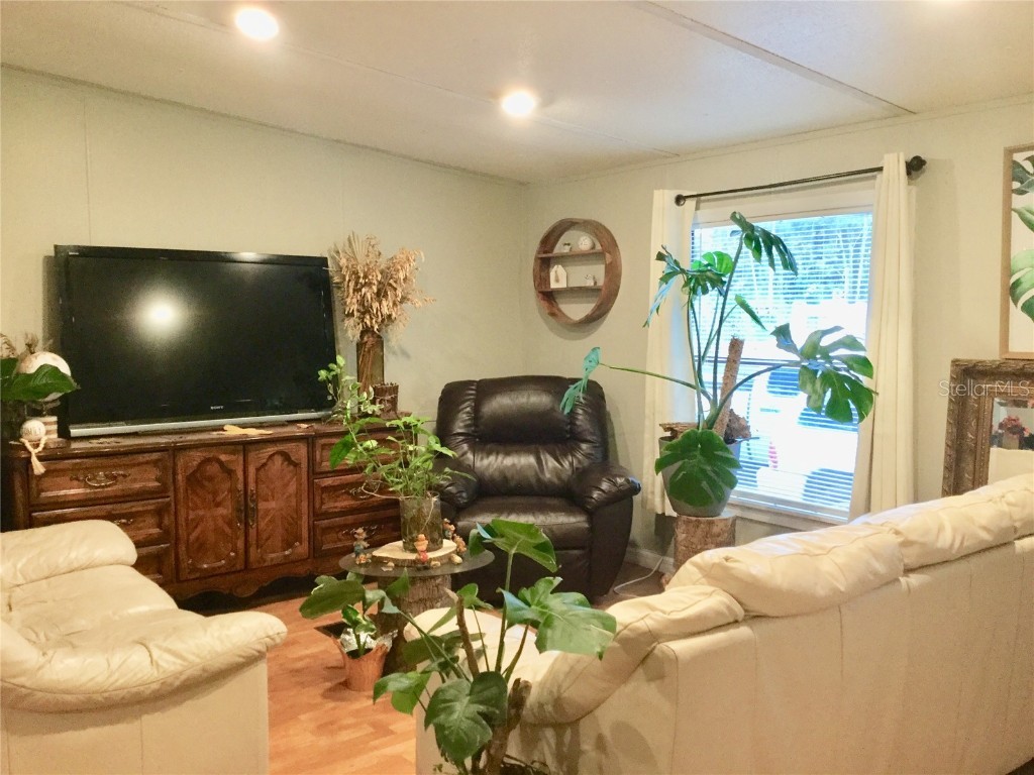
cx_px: 517
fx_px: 926
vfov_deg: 45.4
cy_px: 388
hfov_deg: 58.4
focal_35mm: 31
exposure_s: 1/30
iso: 100
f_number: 2.4
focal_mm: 3.3
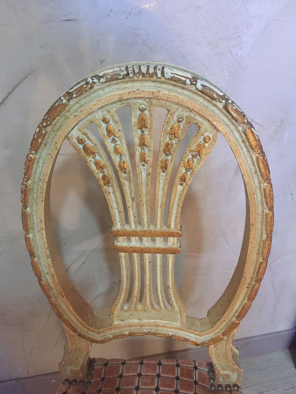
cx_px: 148
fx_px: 331
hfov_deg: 48.2
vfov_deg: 61.7
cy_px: 197
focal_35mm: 29
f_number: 2.2
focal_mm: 4.15
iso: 250
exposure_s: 1/25
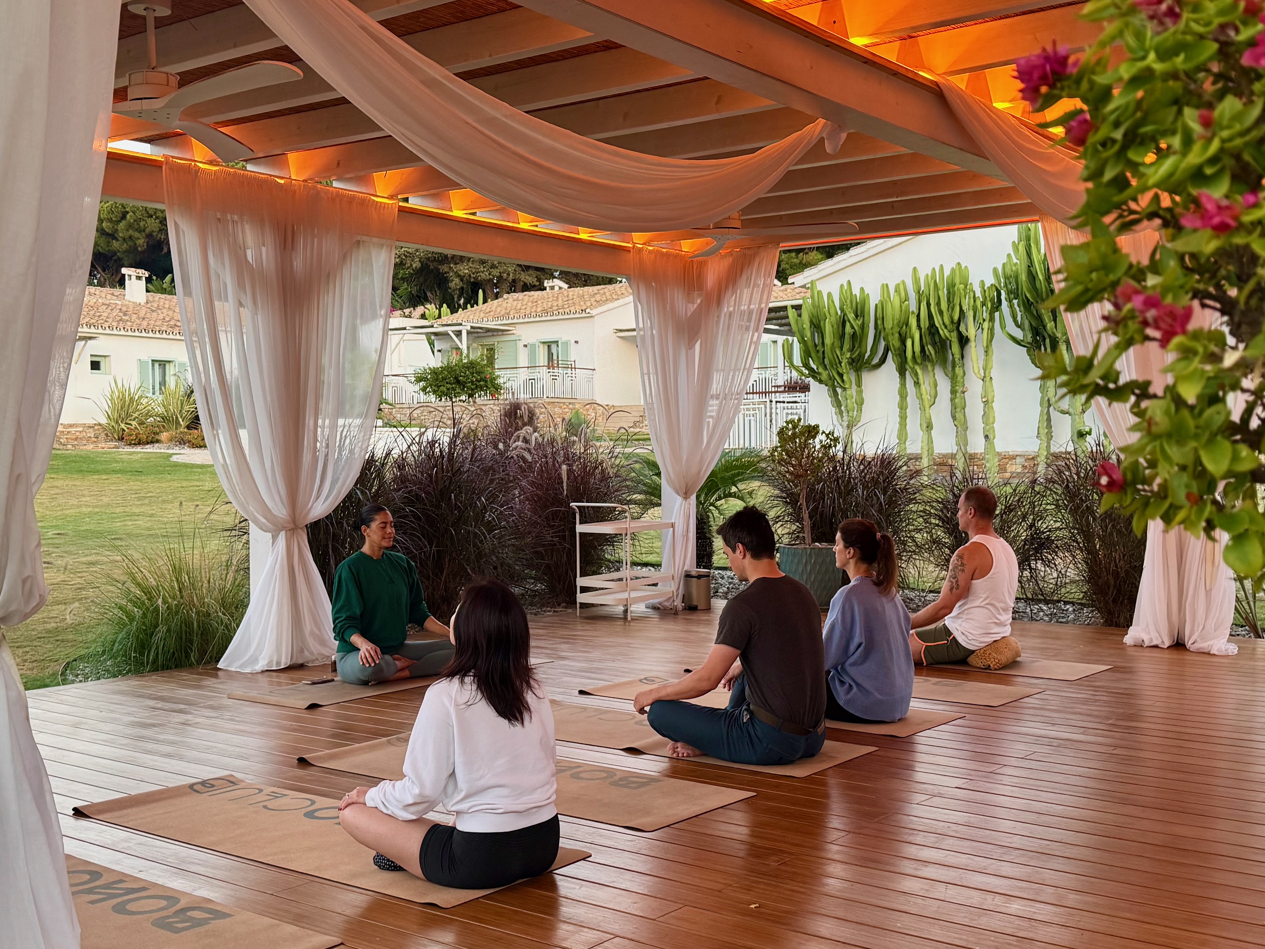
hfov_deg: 61.6
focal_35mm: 29
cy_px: 457
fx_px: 1060
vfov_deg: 48.2
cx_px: 593
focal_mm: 6.76
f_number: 1.78
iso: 200
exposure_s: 1/121
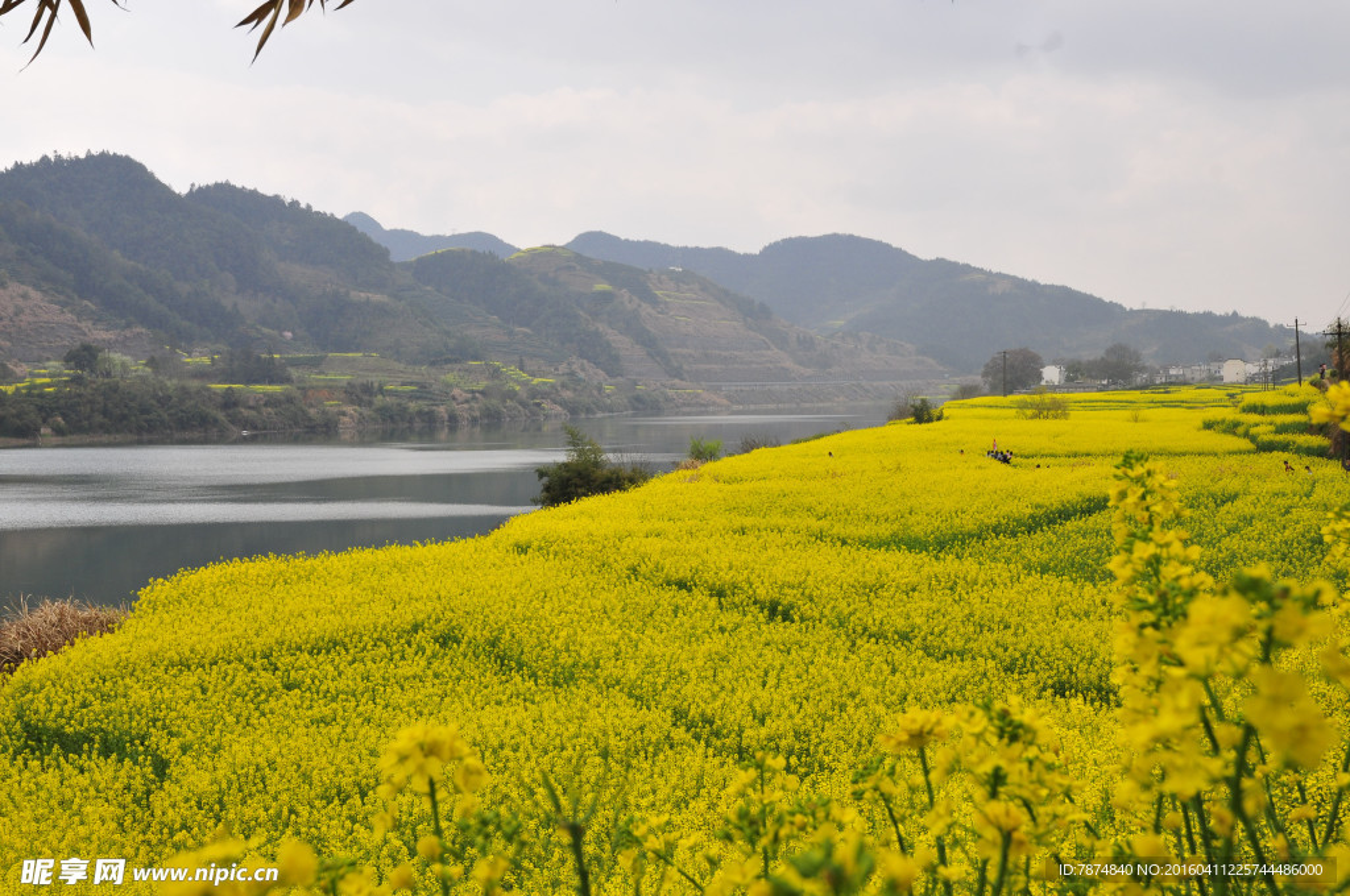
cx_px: 675
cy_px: 448
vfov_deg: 29.8
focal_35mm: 45
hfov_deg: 43.7
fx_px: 1685
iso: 320
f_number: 11
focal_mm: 30
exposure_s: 1/500
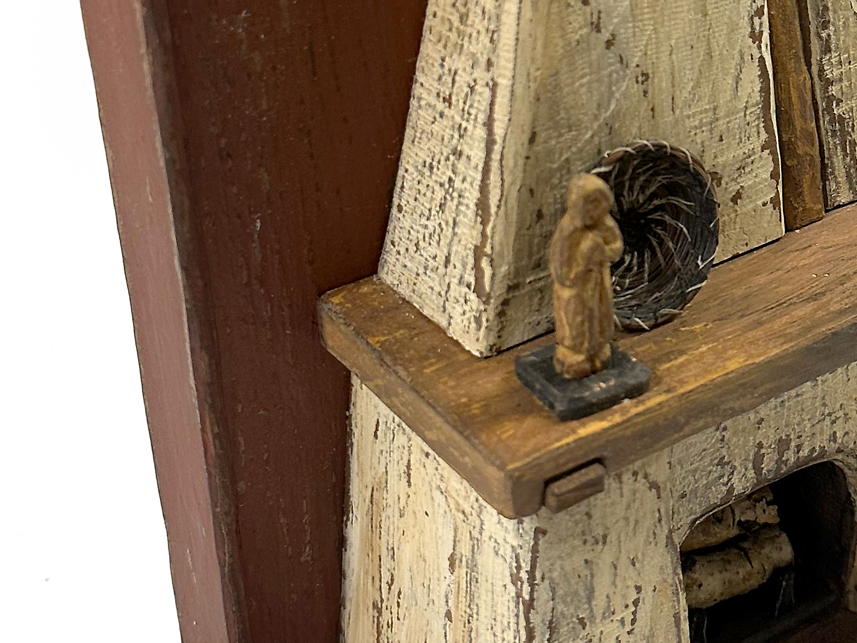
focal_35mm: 68
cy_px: 189
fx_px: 1683
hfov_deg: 28.3
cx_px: 597
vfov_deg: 21.5
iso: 125
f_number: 1.78
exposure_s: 1/60
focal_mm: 6.86
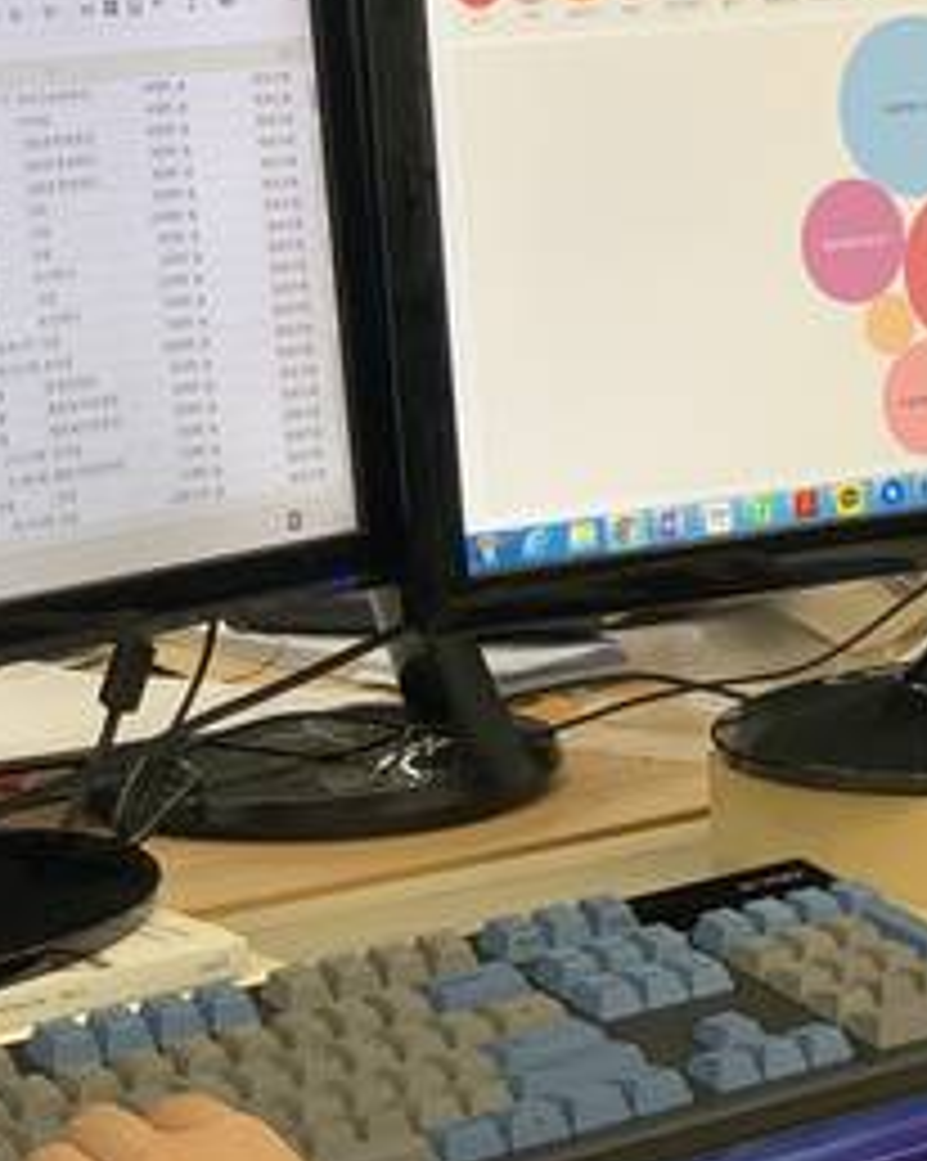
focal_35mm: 134
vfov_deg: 14.4
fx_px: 4601
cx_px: 783
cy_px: 392
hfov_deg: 11.5
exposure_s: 1/60
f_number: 2.4
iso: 80
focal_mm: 6
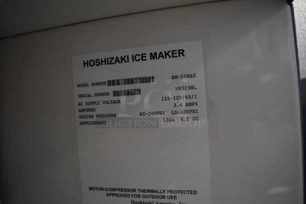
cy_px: 102
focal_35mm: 27
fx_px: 230
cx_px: 153
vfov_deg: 48.0
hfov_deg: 67.3
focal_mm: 18
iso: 3200
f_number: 4
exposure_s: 1/60
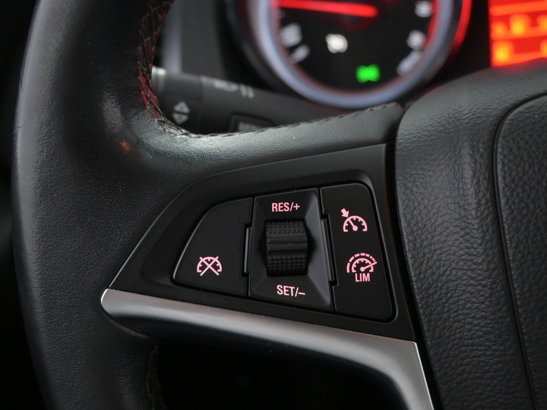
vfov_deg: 31.6
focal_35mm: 46
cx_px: 288
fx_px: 723
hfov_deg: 41.4
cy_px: 243
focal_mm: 21
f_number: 4
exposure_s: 1/50
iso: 2500
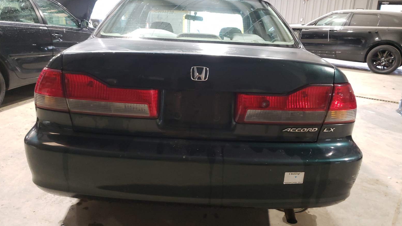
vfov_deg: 40.1
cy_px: 102
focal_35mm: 29
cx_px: 199
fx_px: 309
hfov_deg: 66.1
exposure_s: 1/40
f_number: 1.5
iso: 260
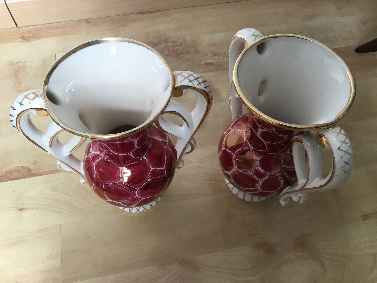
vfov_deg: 45.4
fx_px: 338
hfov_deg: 58.4
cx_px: 188
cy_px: 142
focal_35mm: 31
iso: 32
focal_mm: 3.3
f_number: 2.4
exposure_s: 1/33
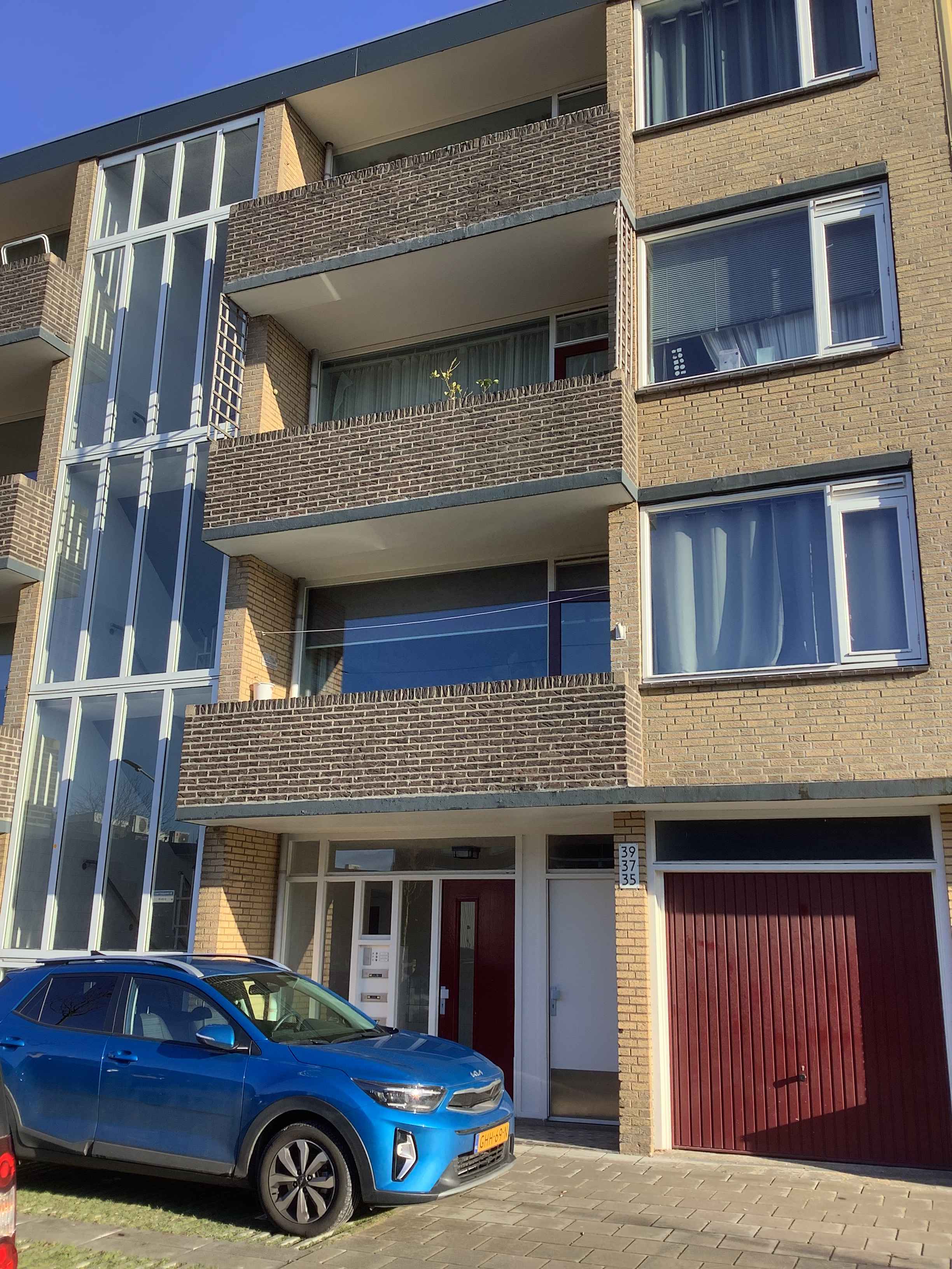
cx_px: 476
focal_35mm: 31
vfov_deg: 58.4
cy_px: 634
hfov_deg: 45.4
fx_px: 1137
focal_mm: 3.3
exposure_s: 1/374
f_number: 2.4
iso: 25
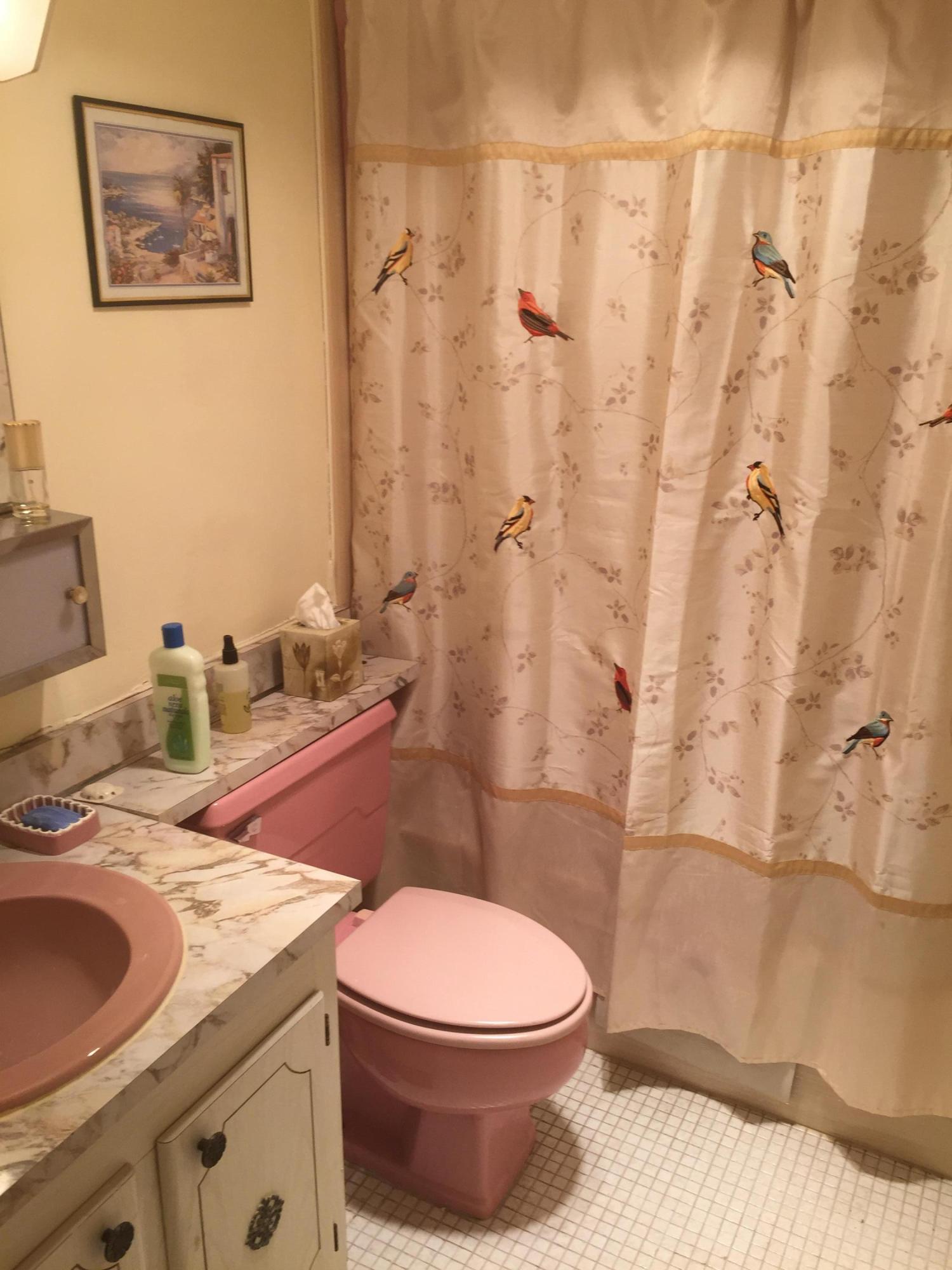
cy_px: 635
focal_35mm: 29
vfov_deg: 61.7
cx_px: 476
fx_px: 1063
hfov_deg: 48.2
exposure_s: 1/120
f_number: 2.2
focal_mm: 4.15
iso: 50
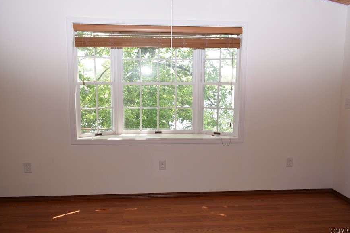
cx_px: 171
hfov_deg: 65.5
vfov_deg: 46.4
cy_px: 116
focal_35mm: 28
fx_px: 272
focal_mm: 18
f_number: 5.6
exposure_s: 1/125
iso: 400
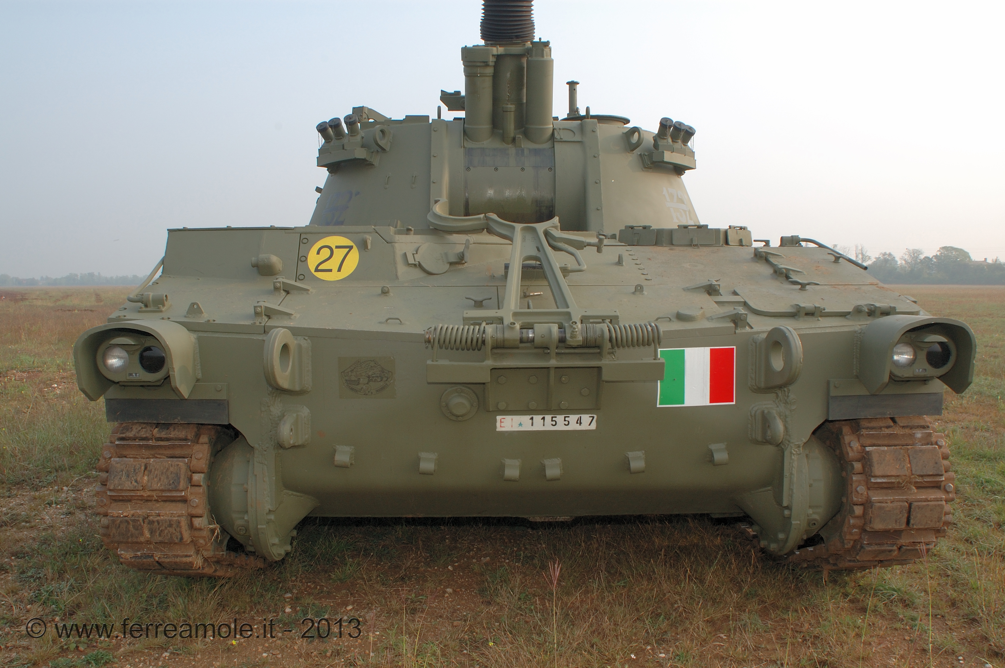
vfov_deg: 43.5
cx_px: 502
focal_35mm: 30
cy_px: 334
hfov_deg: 62.0
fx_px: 837
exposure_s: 1/100
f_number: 10
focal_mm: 20
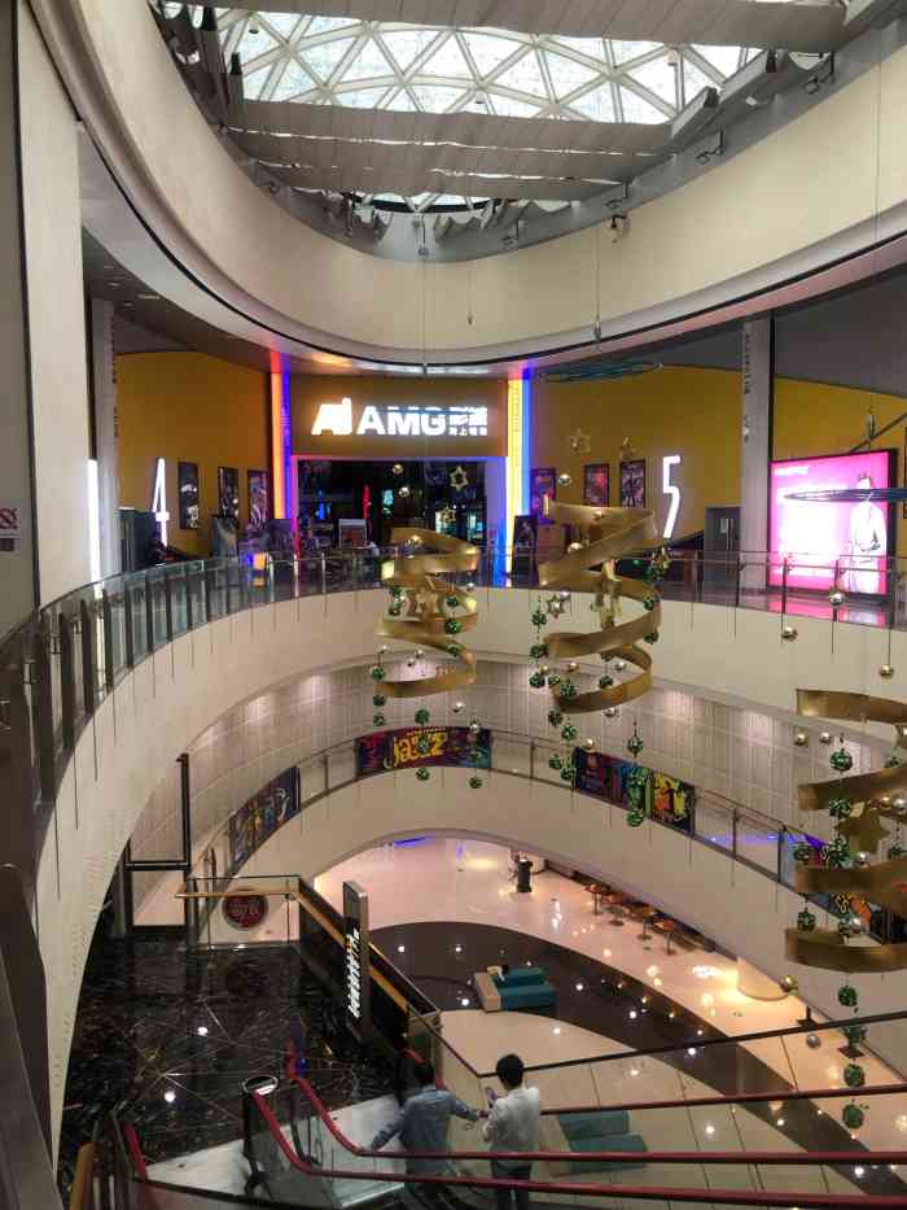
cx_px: 454
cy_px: 605
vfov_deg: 63.4
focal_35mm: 28
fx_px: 978
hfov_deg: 49.8
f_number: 1.8
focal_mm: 4
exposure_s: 1/17
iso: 40
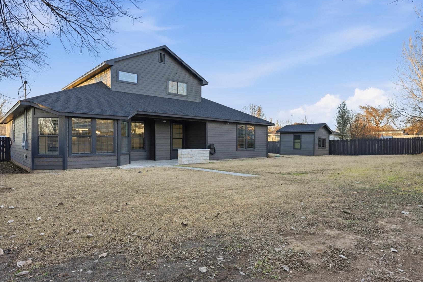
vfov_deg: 59.4
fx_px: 247
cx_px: 241
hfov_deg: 80.8
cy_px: 151
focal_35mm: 21
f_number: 5
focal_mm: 17
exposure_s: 1/1000
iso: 125
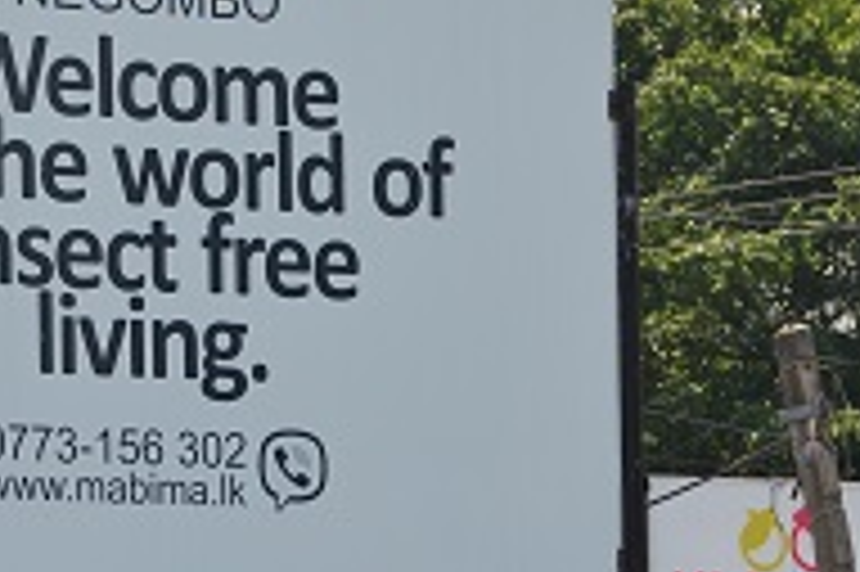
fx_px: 7024
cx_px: 72
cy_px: 196
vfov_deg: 4.7
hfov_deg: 7.0
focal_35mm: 294
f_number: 9
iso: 100
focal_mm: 75
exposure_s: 1/320
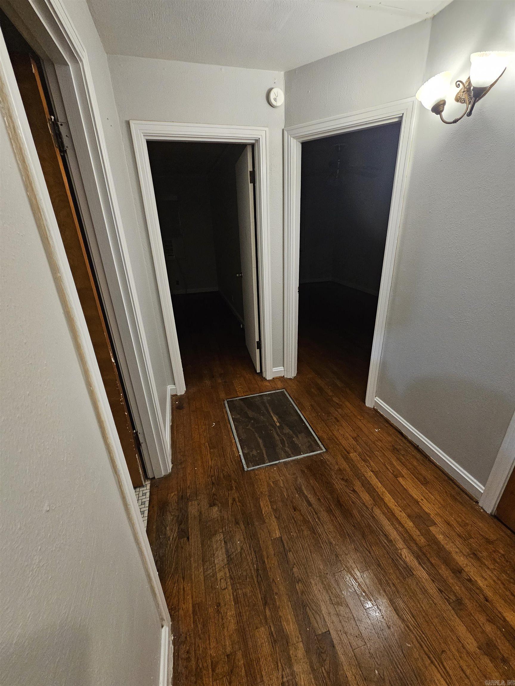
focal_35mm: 13
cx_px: 258
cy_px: 343
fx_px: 258
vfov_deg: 106.2
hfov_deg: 89.9
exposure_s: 1/30
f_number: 2.2
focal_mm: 2.2
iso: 500
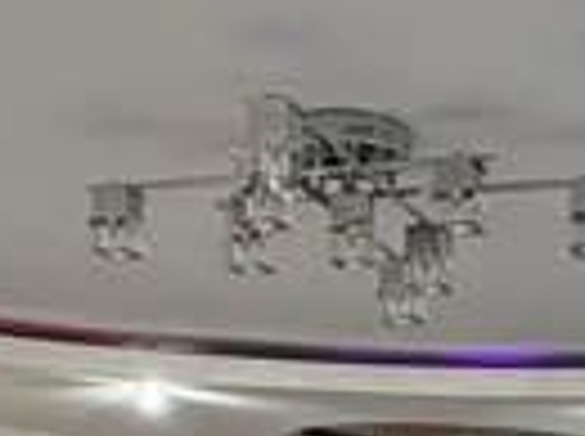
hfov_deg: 17.9
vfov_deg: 11.6
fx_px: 1822
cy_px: 998
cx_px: 536
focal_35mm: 108
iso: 160
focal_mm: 2.22
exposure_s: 1/50
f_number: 2.2
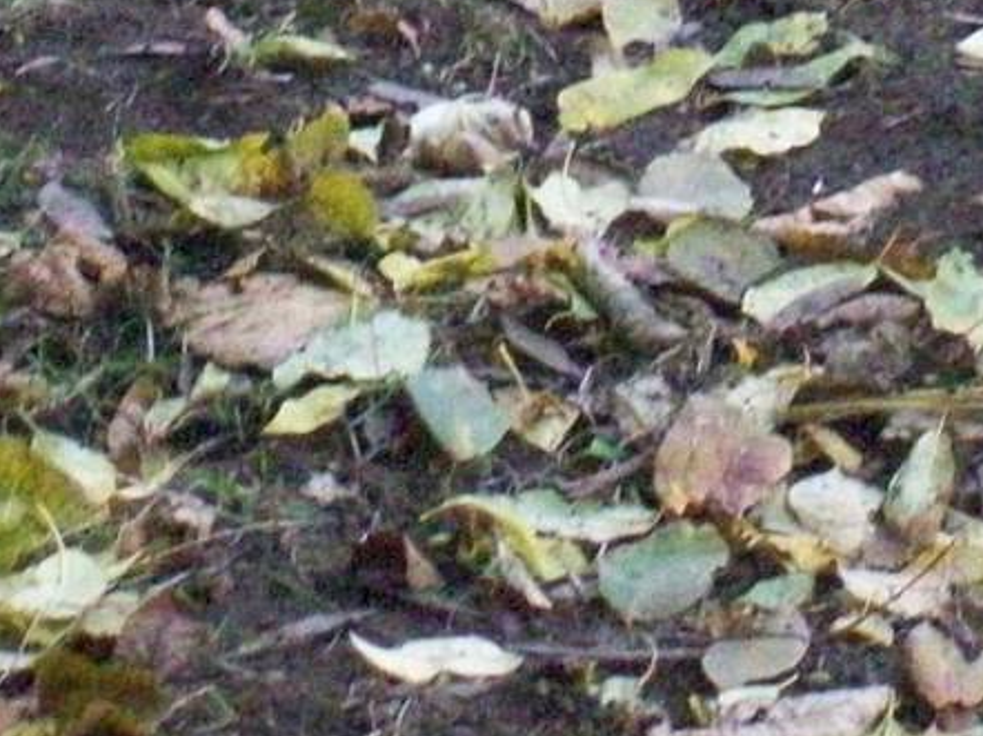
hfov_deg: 5.1
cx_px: 883
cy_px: -545
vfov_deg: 3.8
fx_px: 11097
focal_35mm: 391
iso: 800
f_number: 4.8
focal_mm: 18
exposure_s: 1/225
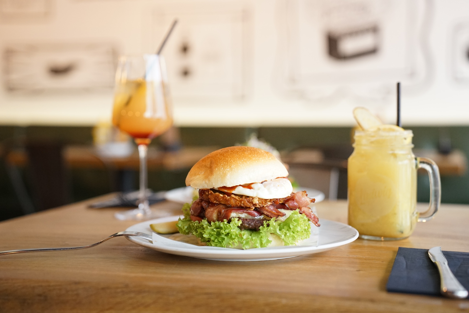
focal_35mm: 54
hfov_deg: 36.9
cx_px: 234
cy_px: 156
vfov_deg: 25.1
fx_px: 703
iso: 2500
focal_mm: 54
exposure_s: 1/250
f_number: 2.8
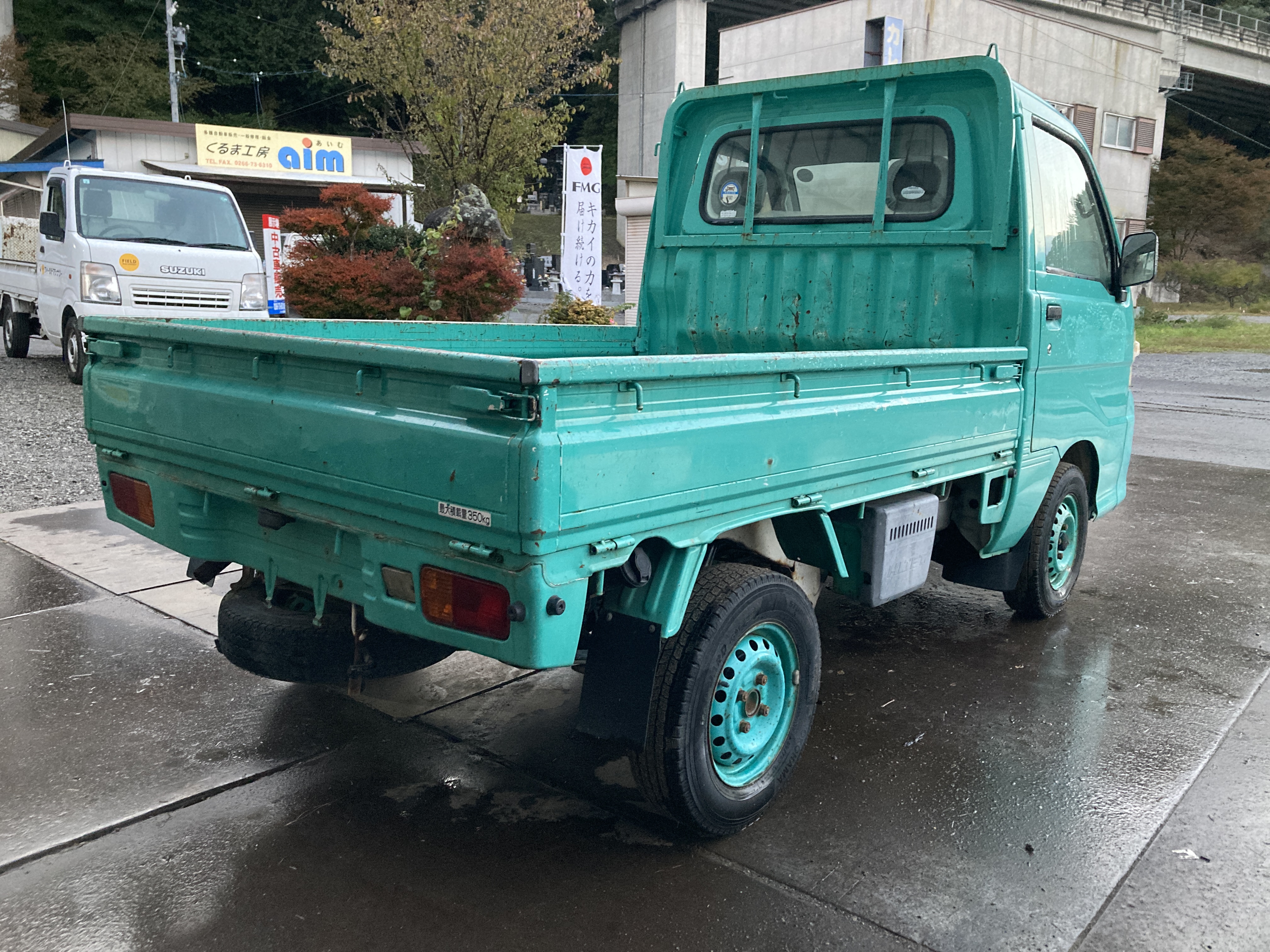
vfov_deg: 49.7
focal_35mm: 28
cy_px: 476
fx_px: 1027
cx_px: 635
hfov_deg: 63.4
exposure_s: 1/36
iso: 400
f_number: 1.8
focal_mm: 3.99
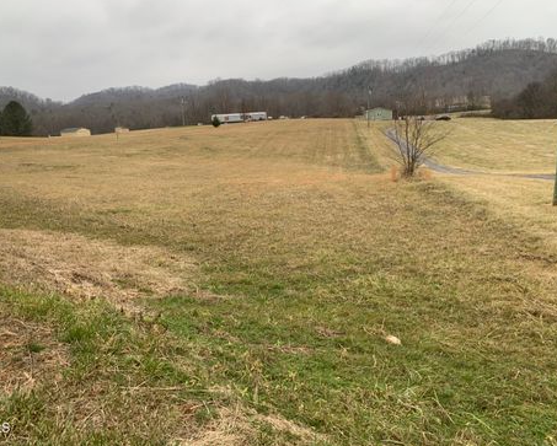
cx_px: 261
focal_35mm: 28
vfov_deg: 51.6
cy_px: 218
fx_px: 462
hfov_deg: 62.1
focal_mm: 4.25
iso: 32
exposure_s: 1/121
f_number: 1.8
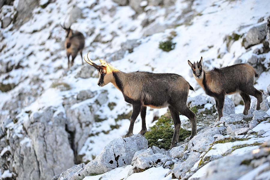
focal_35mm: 270
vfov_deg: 5.1
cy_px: 90
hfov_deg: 7.6
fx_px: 2024
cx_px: 135
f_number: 5.6
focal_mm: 270
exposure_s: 1/125
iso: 320
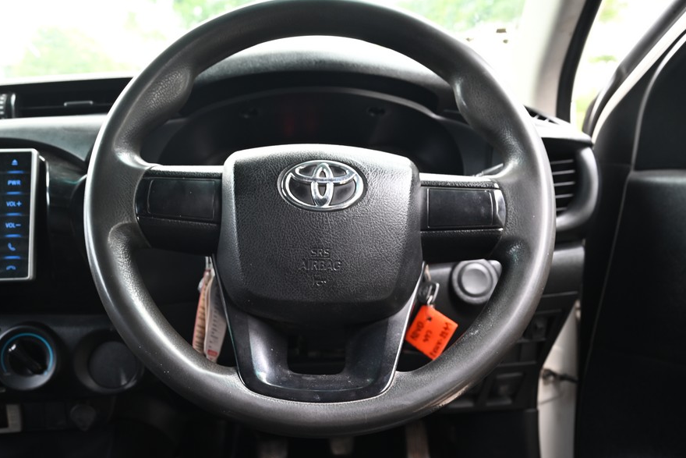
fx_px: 572
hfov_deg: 61.9
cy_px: 261
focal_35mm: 30
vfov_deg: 43.5
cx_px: 324
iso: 800
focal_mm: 24
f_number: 5
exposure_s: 1/40
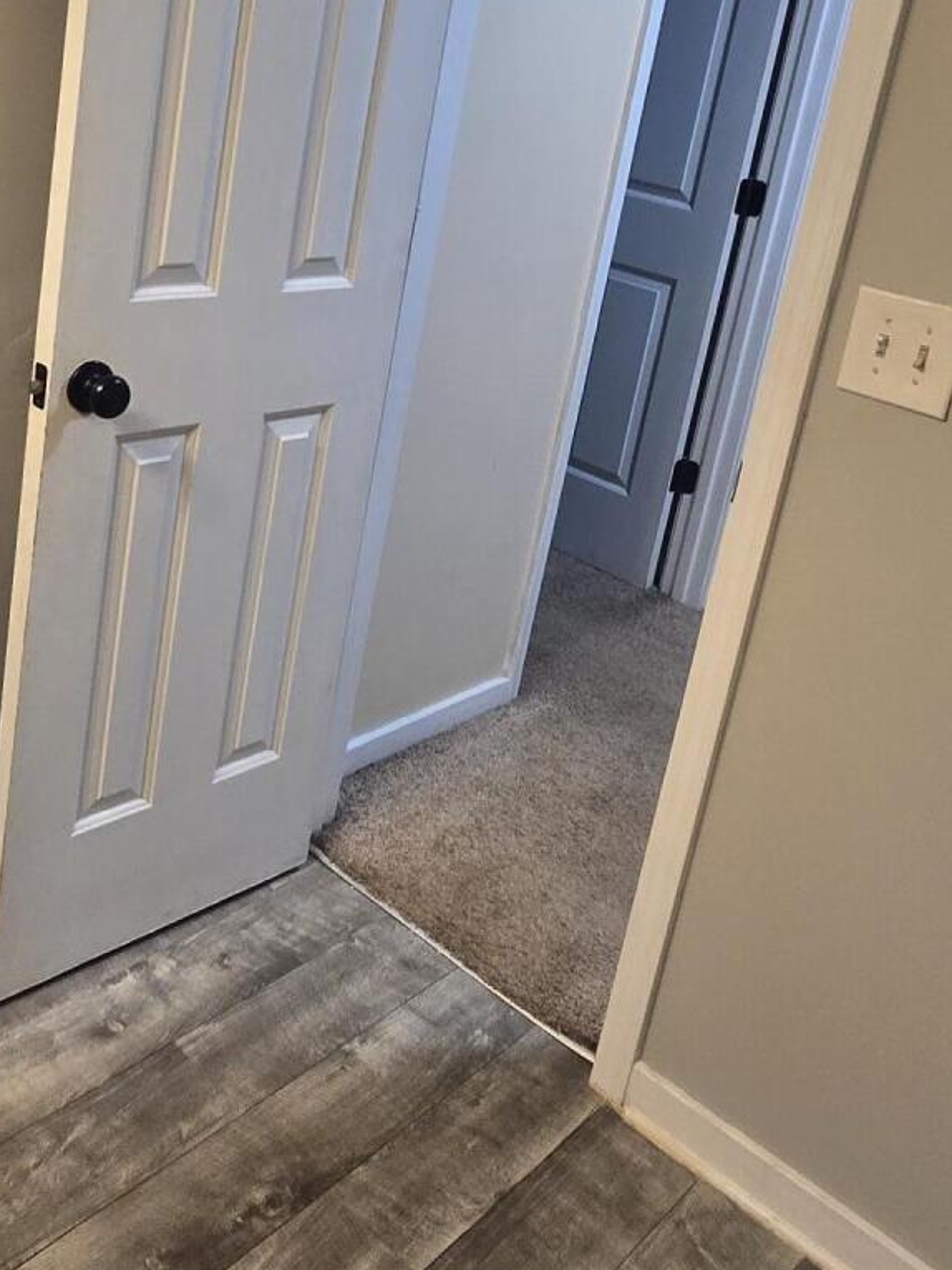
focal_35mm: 34
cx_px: 299
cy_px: 345
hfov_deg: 41.1
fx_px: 1246
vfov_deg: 52.0
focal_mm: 2.2
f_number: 2.2
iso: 160
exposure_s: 1/60
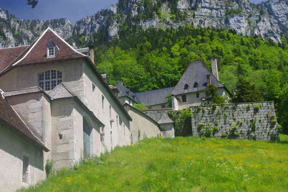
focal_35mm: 64
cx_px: 144
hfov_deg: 31.2
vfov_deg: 21.1
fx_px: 516
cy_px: 96
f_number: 10
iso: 200
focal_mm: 43
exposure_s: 1/80
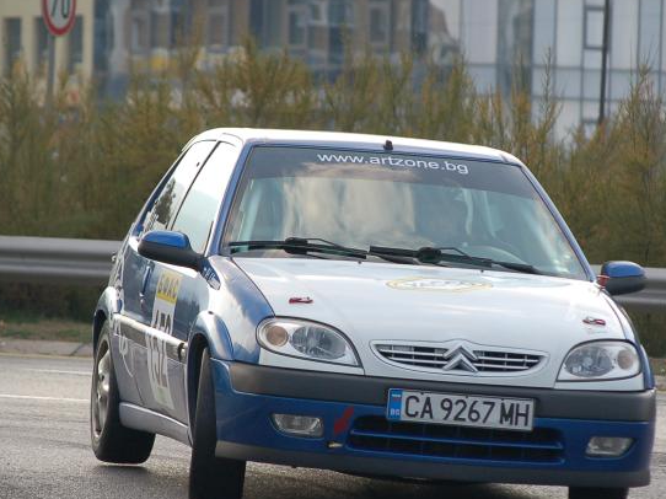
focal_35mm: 368
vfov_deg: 4.0
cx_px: 374
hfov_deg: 5.4
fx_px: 7075
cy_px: 305
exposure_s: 1/800
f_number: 5
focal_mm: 135
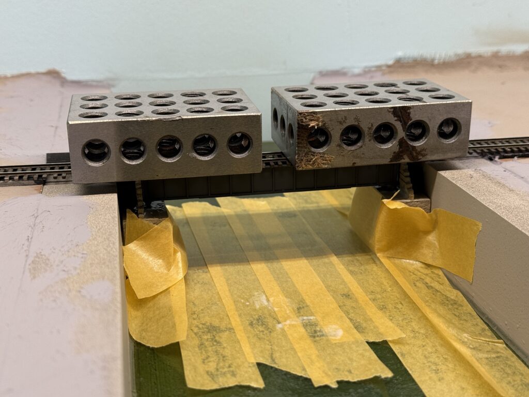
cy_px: 198
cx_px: 264
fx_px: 734
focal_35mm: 48
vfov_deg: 30.3
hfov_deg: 39.7
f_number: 1.78
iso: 64
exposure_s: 1/201
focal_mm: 6.76
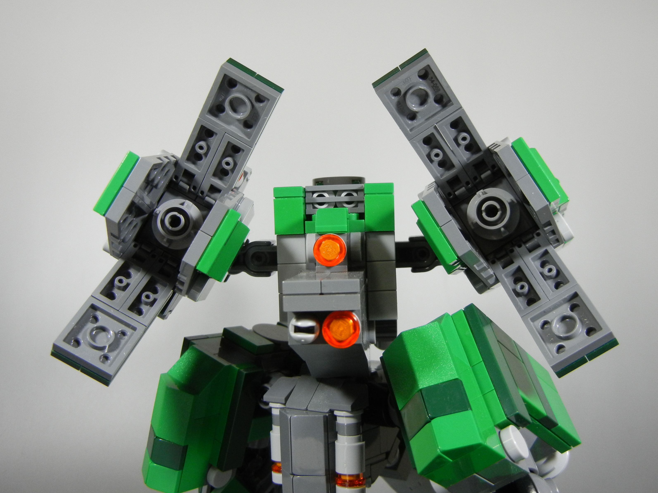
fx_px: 760
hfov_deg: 46.8
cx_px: 337
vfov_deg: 36.0
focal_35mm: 40
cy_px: 242
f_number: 3.7
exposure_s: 1/39.8
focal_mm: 7.1
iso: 400
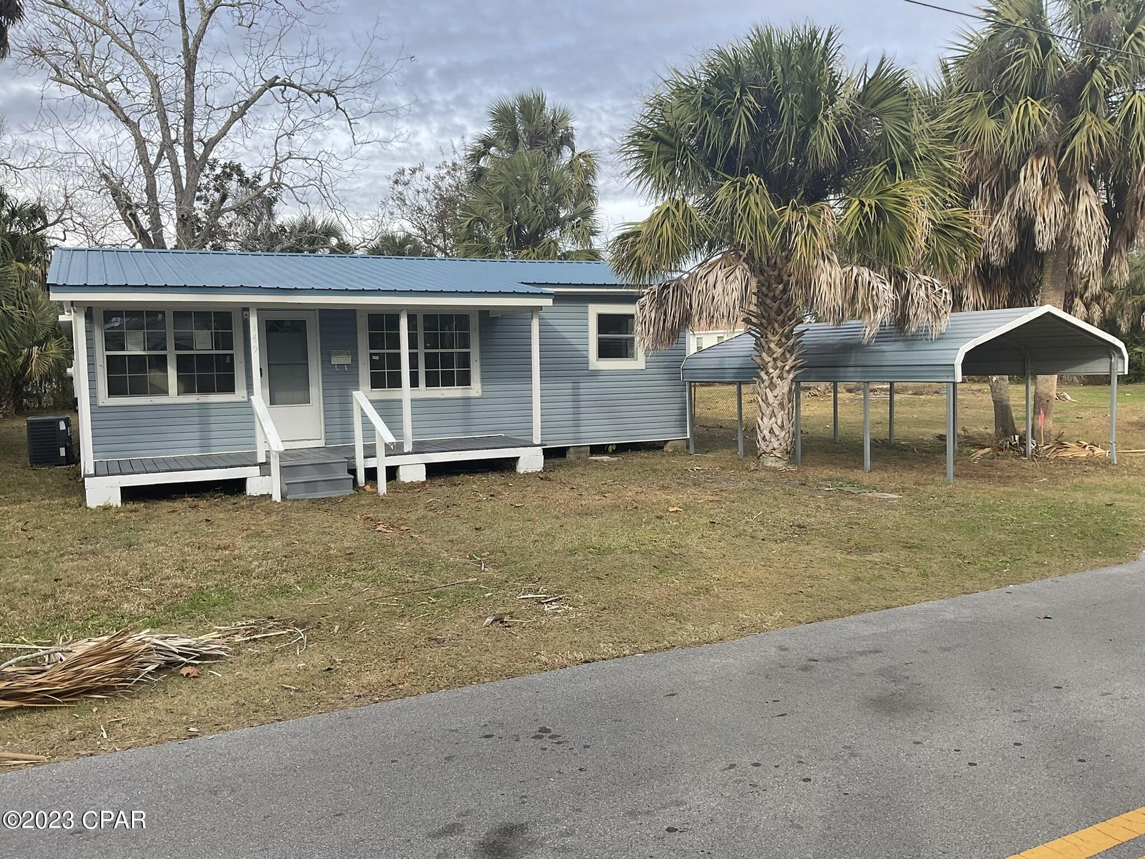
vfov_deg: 48.2
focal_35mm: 29
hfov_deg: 61.7
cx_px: 572
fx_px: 959
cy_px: 430
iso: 16
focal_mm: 3
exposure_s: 1/540
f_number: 1.8
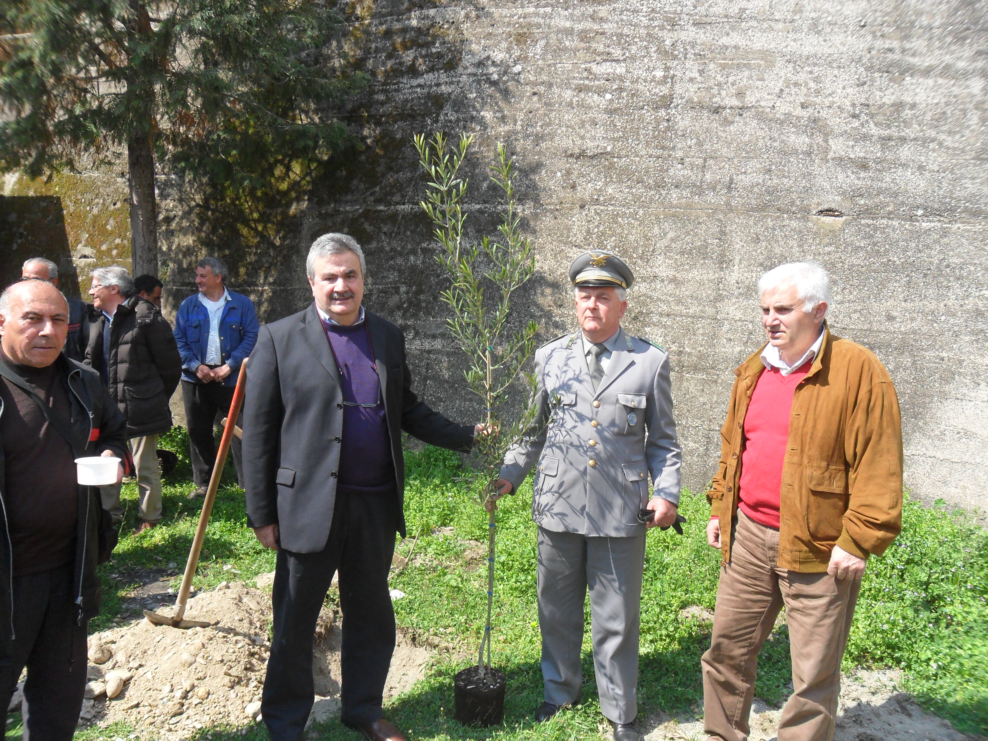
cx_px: 494
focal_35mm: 27
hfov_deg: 65.3
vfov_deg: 51.4
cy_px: 370
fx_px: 771
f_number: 3.5
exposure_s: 1/500
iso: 100
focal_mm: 4.9
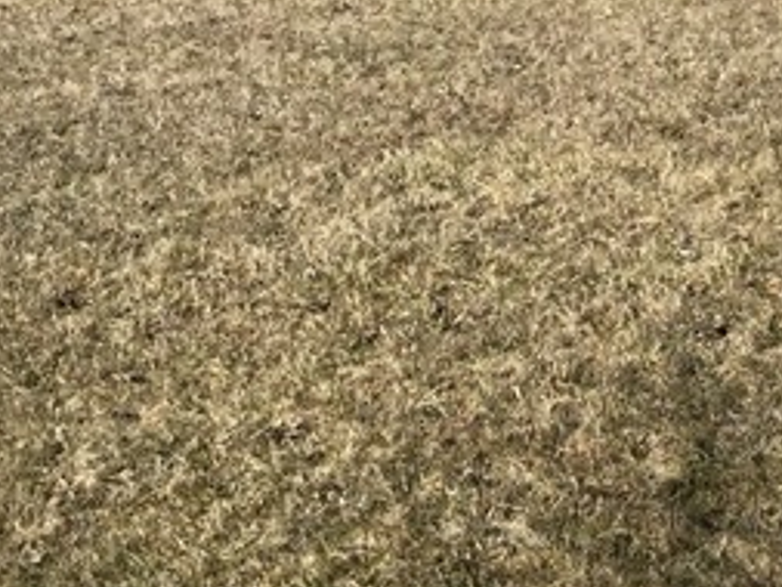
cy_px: -386
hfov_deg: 16.9
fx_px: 2486
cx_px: 1001
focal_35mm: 110
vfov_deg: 12.6
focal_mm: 4.15
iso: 32
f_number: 2.2
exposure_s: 1/1799
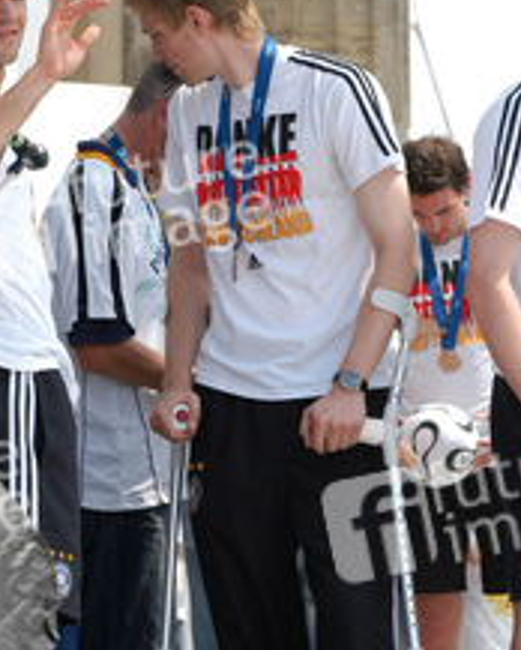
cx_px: 204
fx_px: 5233
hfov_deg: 5.7
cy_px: 362
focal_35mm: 272
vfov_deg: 7.1
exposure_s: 1/180
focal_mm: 105
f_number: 9
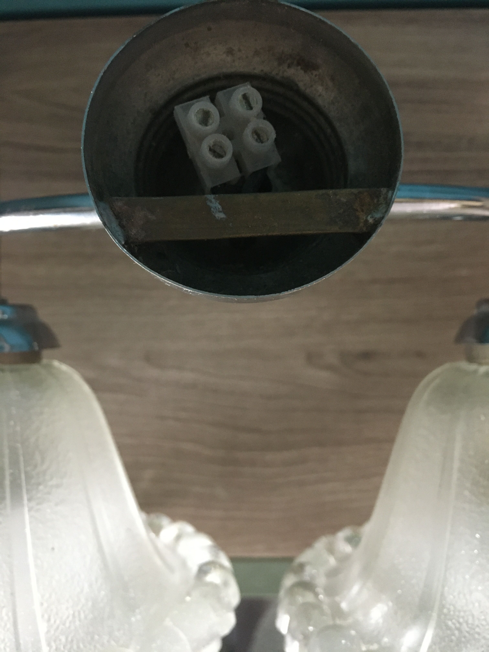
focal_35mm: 29
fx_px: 546
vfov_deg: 61.7
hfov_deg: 48.2
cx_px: 244
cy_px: 326
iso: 250
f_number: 2.2
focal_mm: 4.15
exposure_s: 1/17
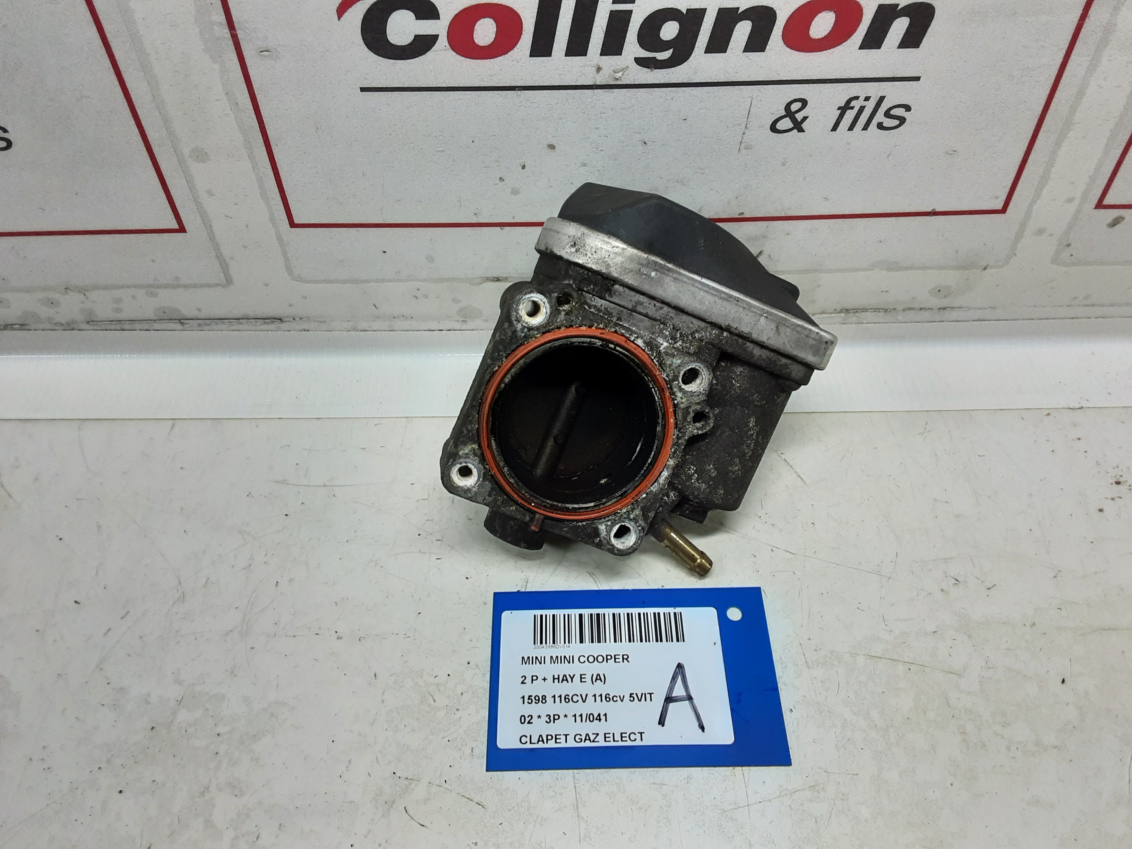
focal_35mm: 27
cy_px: 424
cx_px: 566
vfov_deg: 51.4
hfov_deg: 65.3
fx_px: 883
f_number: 1.9
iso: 64
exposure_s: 1/50
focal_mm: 2.91
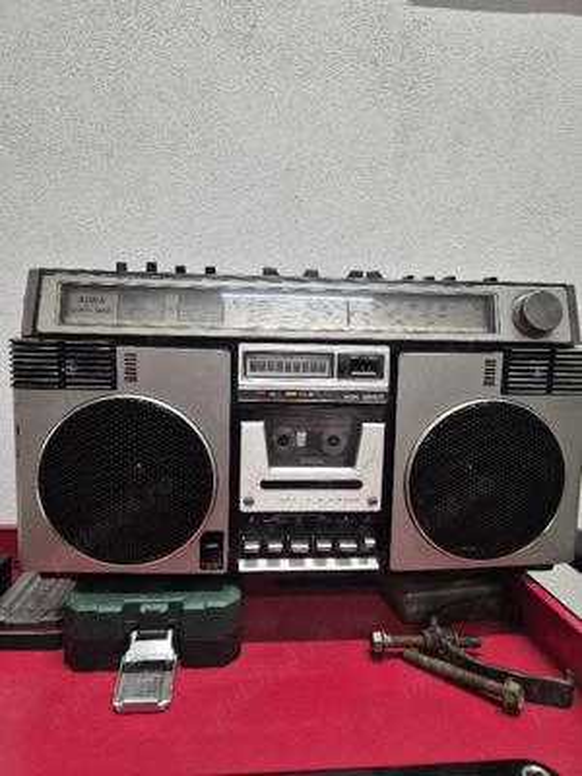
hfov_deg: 58.9
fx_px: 516
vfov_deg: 73.9
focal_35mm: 23
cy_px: 388
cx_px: 291
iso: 160
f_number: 1.8
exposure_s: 1/50
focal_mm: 5.4
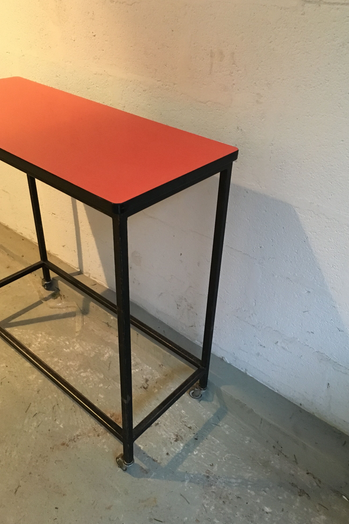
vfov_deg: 60.3
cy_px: 260
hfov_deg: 42.3
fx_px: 451
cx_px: 183
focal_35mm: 31
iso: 250
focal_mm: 4.15
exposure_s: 1/17
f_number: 2.2
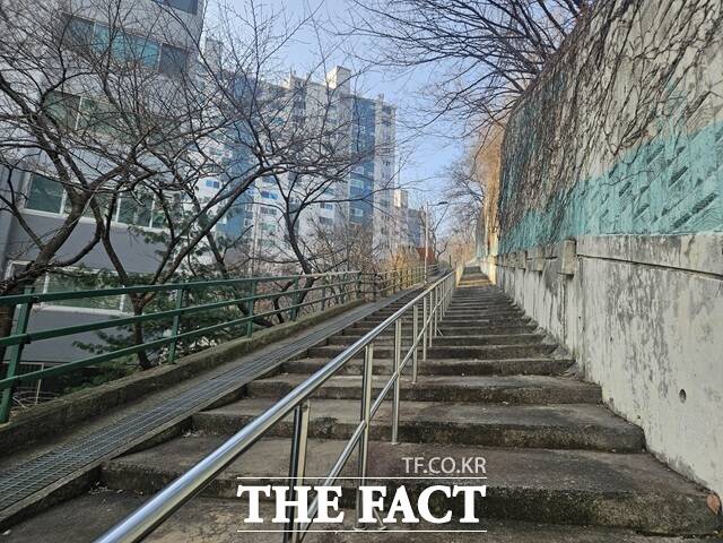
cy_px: 272
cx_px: 362
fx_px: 480
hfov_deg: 73.9
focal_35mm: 23
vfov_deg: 58.9
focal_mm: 5.4
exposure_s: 1/1013
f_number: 1.8
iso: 50
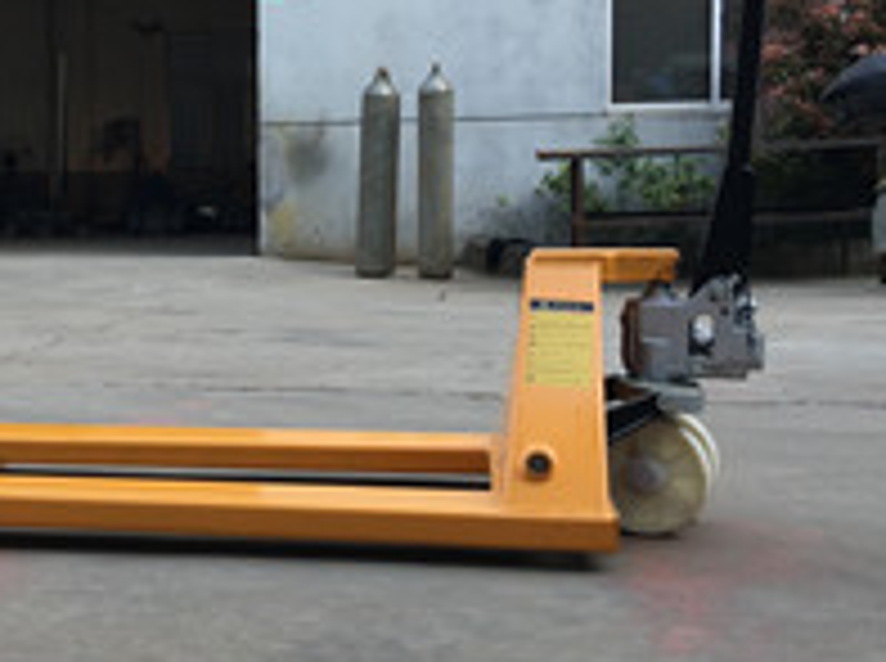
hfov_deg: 31.6
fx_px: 1507
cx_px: 139
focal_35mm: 59
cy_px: 311
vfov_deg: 24.7
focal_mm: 4.15
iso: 25
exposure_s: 1/218
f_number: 2.2
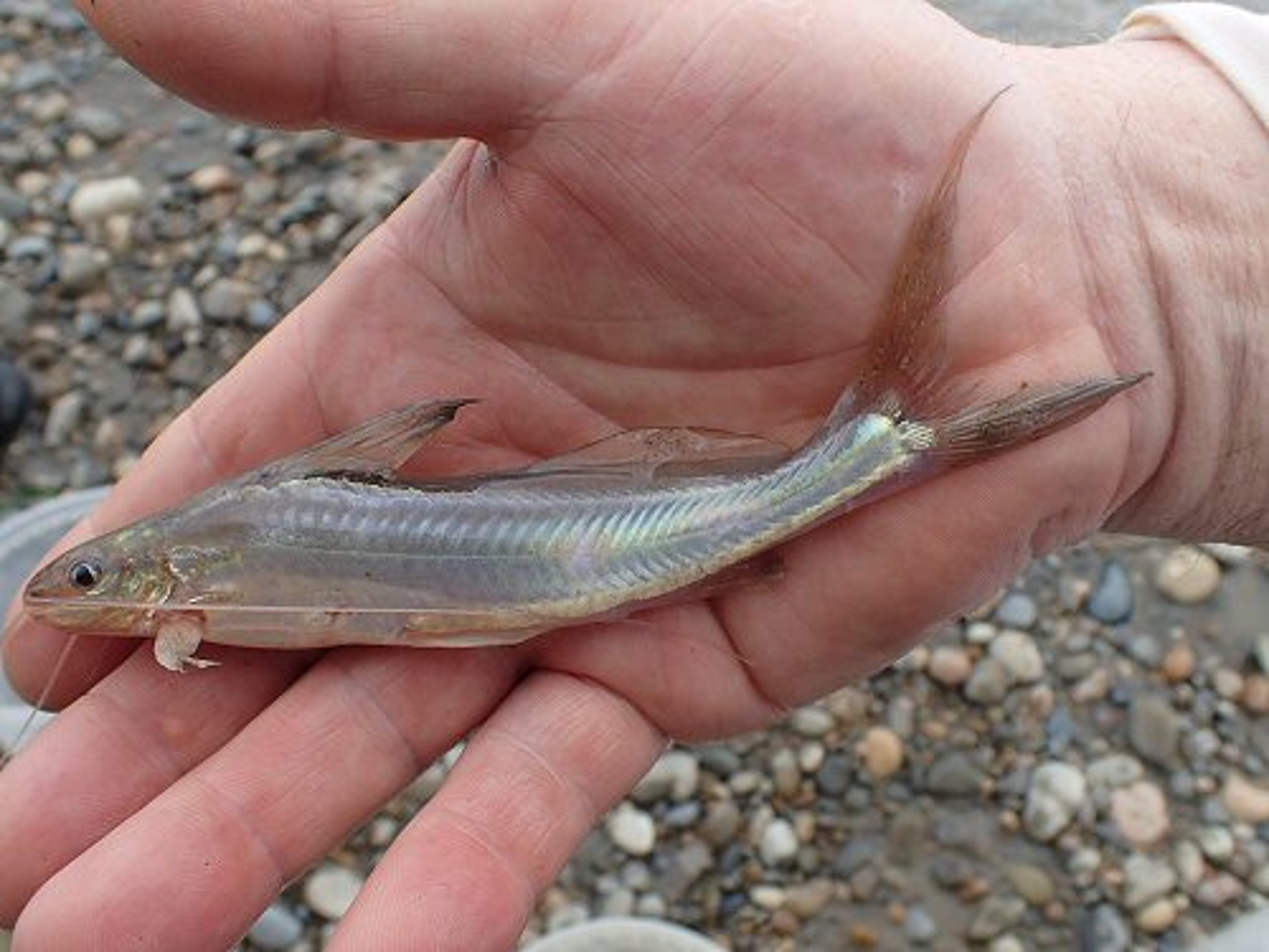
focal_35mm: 30
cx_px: 634
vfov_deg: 46.8
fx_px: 1100
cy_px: 476
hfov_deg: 60.0
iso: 100
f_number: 3.2
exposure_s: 1/500
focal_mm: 5.5
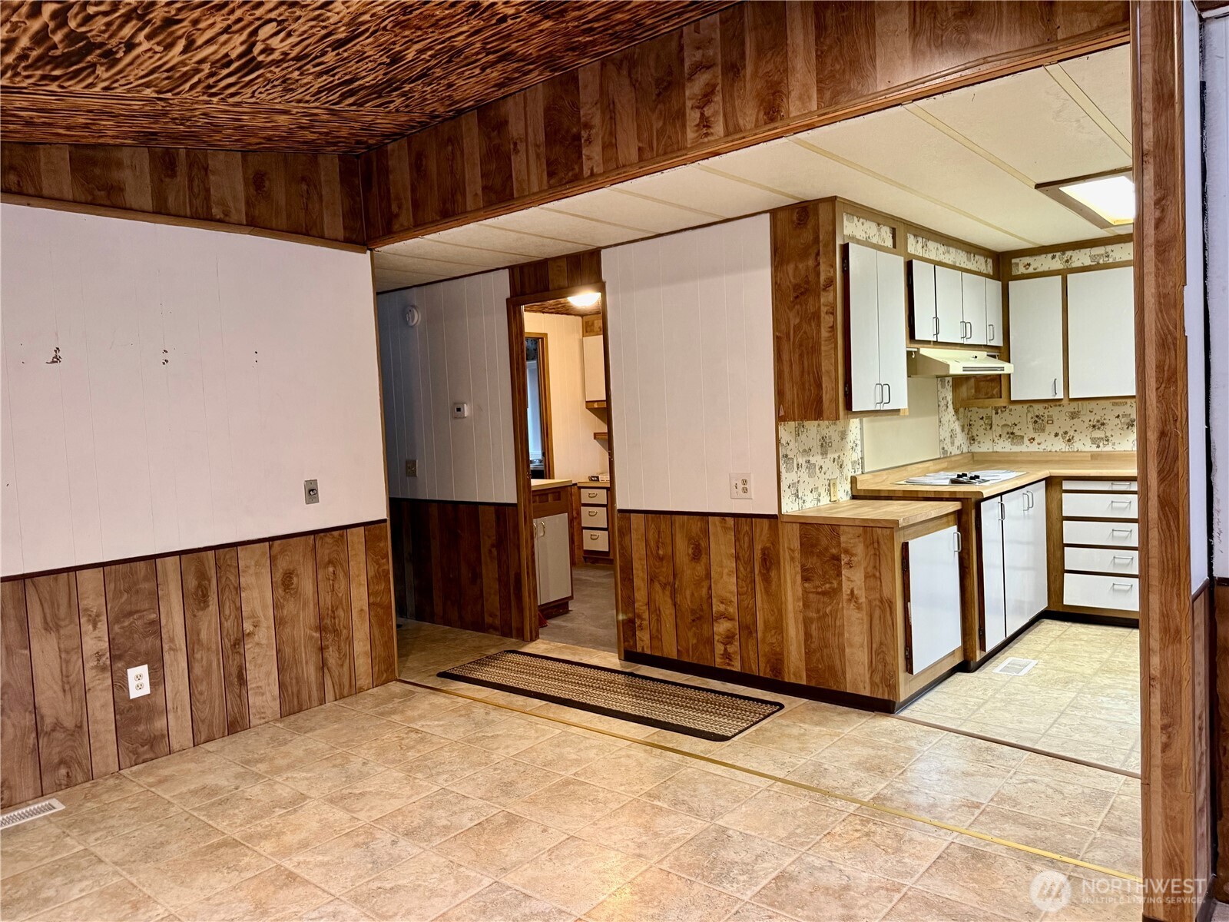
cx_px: 614
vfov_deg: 56.8
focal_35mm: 24
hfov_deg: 71.6
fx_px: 852
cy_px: 461
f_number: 1.78
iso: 320
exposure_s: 1/60
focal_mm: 6.76
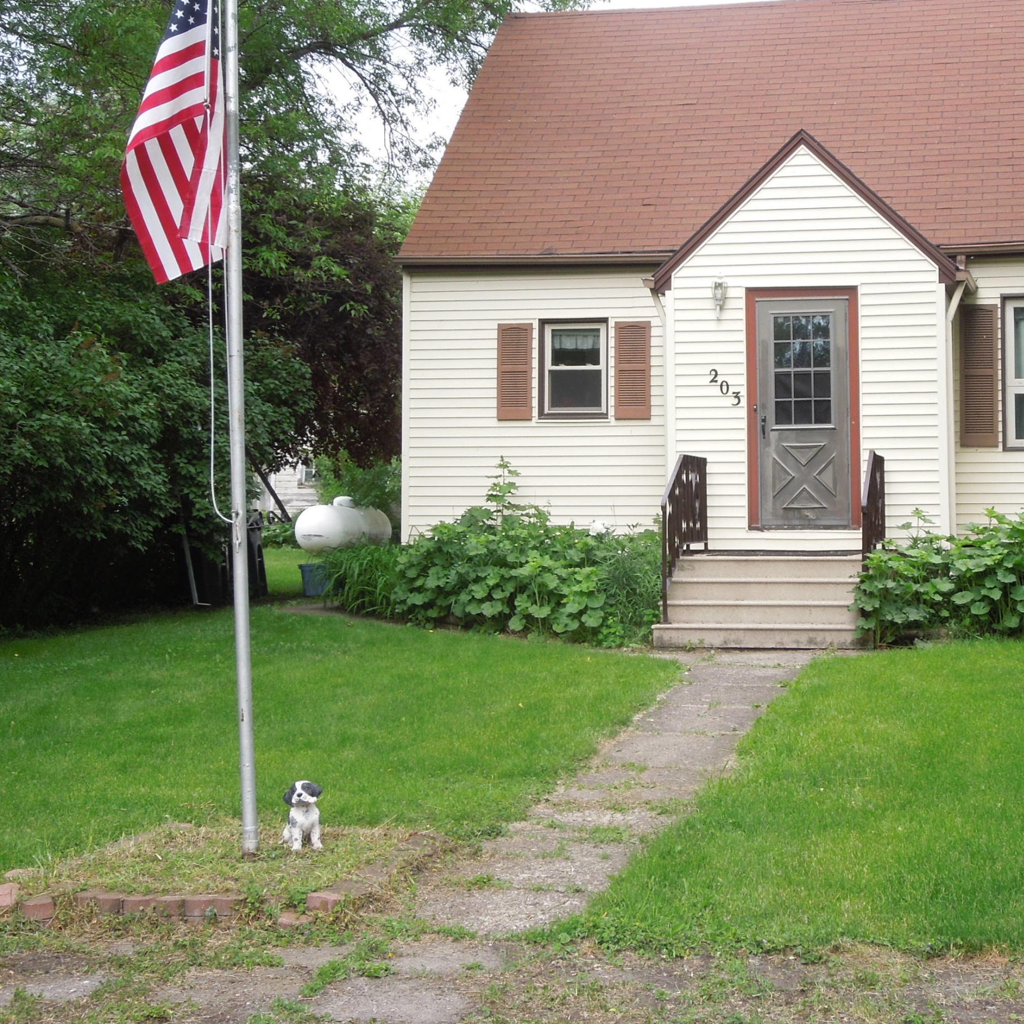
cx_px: 705
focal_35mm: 56
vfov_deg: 30.5
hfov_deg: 30.3
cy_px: 404
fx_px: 1874
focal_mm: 7
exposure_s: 1/160
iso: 100
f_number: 3.8
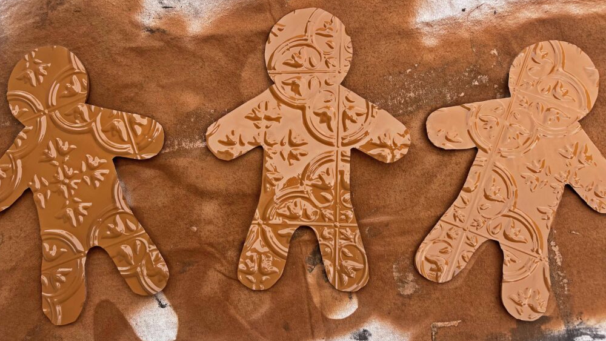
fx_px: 466
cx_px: 305
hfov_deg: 66.1
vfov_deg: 40.2
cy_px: 180
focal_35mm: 29
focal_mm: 5.7
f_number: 1.5
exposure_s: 1/666
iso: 50
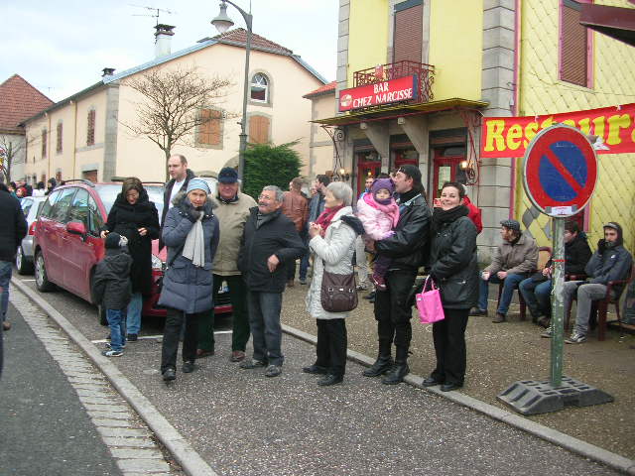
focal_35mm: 35
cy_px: 238
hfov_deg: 52.6
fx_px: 642
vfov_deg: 40.7
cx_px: 318
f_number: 2.8
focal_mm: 5.8
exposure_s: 1/157
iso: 50
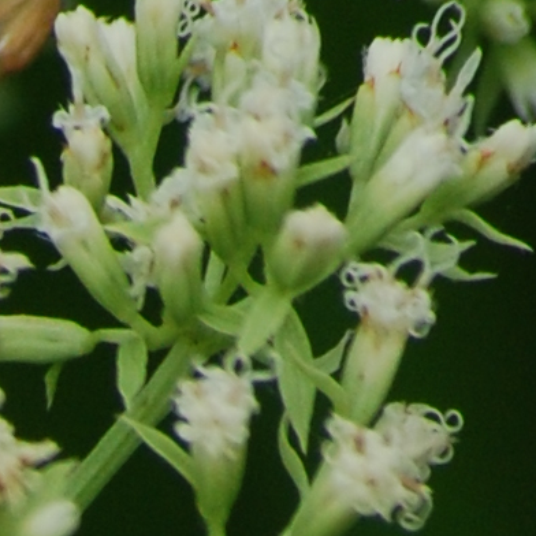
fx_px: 35370
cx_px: -1117
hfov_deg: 0.9
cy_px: 2353
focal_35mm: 2019
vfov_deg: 0.9
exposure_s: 1/500
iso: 320
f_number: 5.3
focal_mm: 160
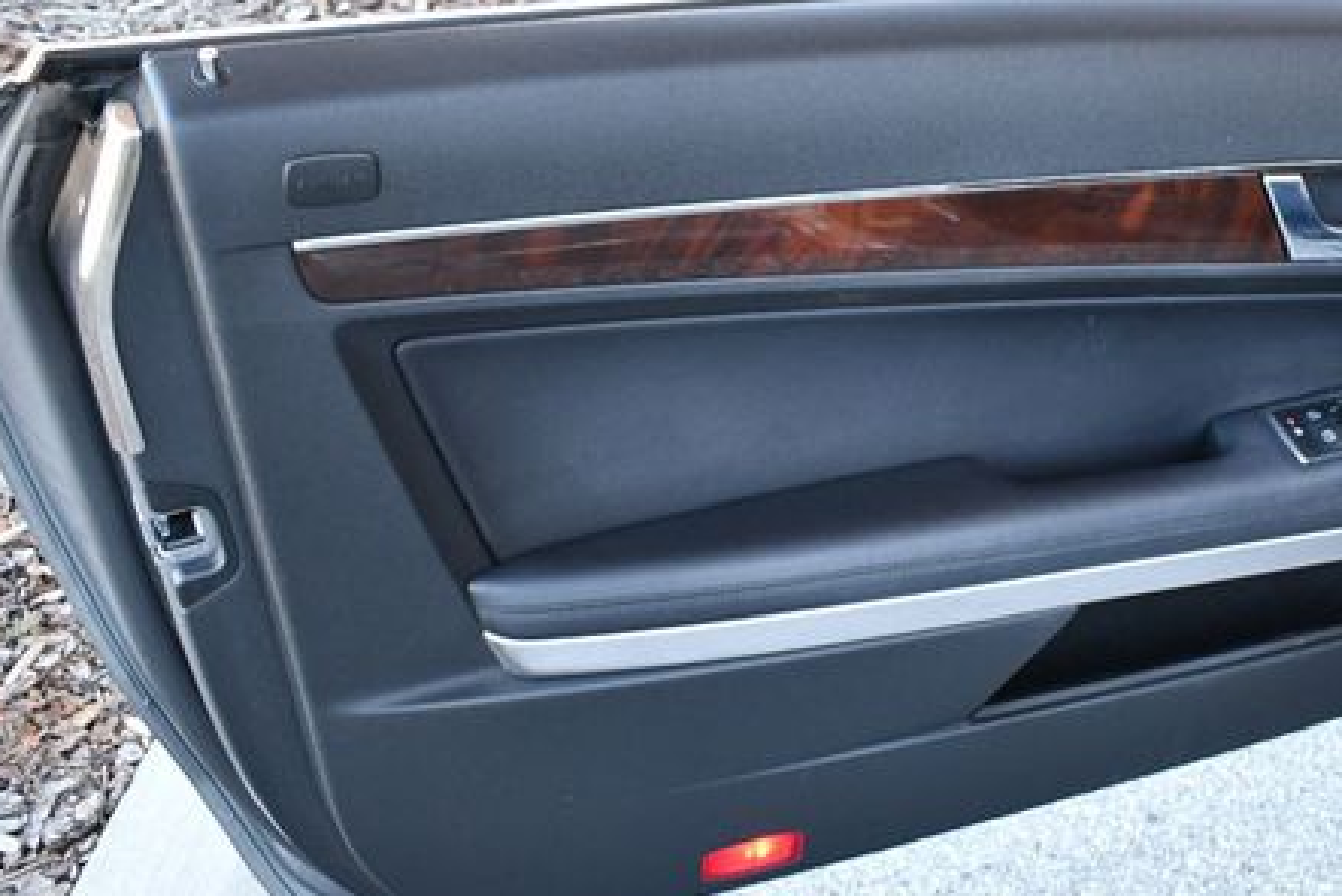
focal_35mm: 52
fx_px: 1940
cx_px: 960
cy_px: 381
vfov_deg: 26.0
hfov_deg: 37.5
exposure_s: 1/160
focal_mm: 18
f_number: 3.5
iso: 800
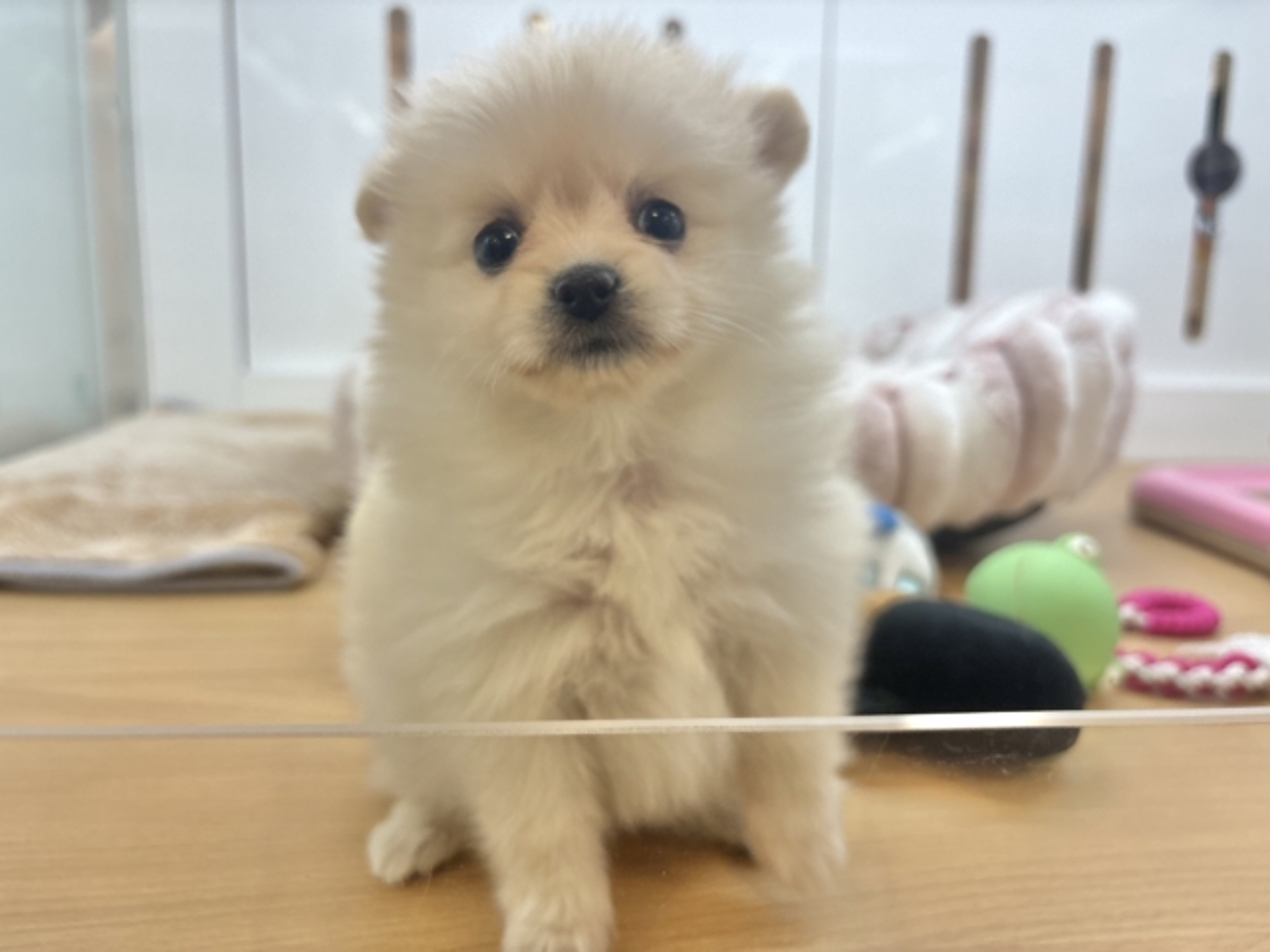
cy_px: 476
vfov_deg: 53.1
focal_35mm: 26
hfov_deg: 67.3
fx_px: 954
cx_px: 635
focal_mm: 5.96
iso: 64
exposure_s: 1/100
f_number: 1.6
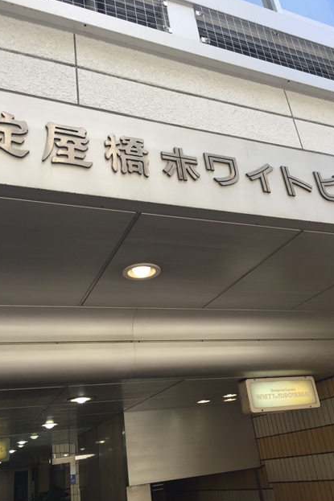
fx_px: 432
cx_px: 170
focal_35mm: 31
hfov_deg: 42.3
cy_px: 253
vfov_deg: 60.3
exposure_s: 1/377
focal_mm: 4.15
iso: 32
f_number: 2.2
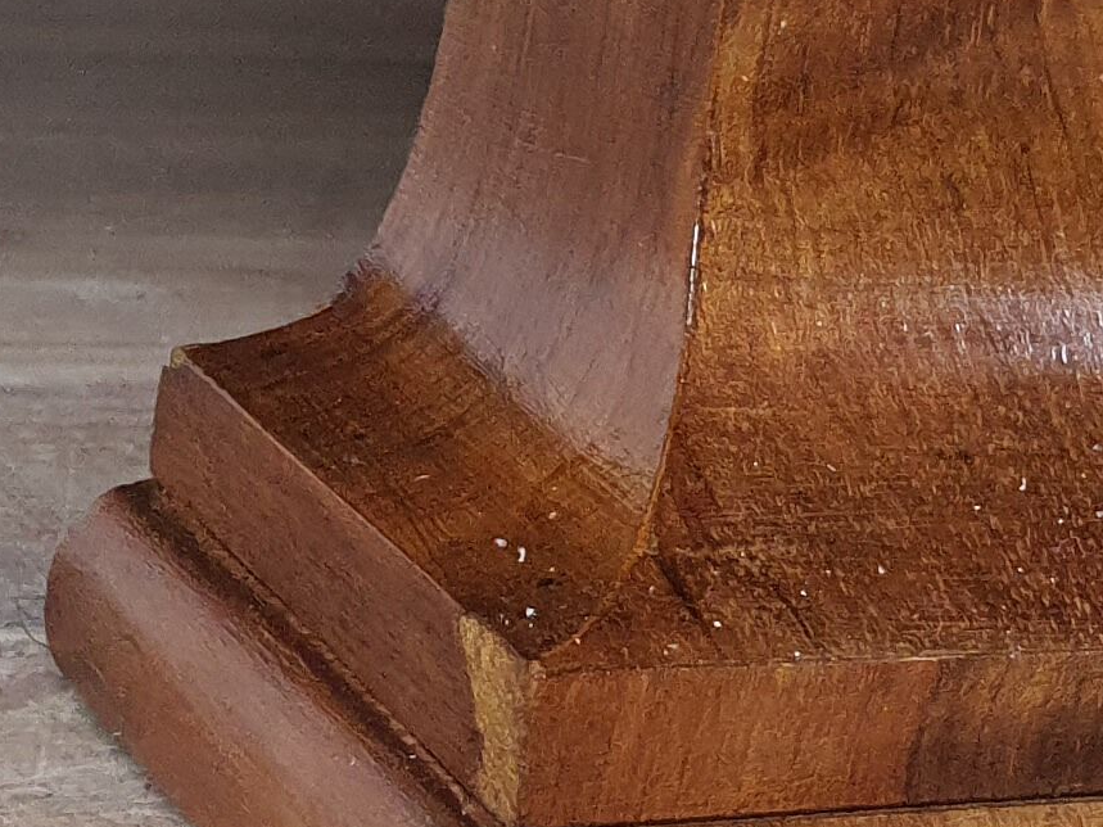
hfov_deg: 16.2
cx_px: 528
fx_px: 3887
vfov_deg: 12.1
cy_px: 507
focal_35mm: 122
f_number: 2.4
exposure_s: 1/50
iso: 250
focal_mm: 4.3
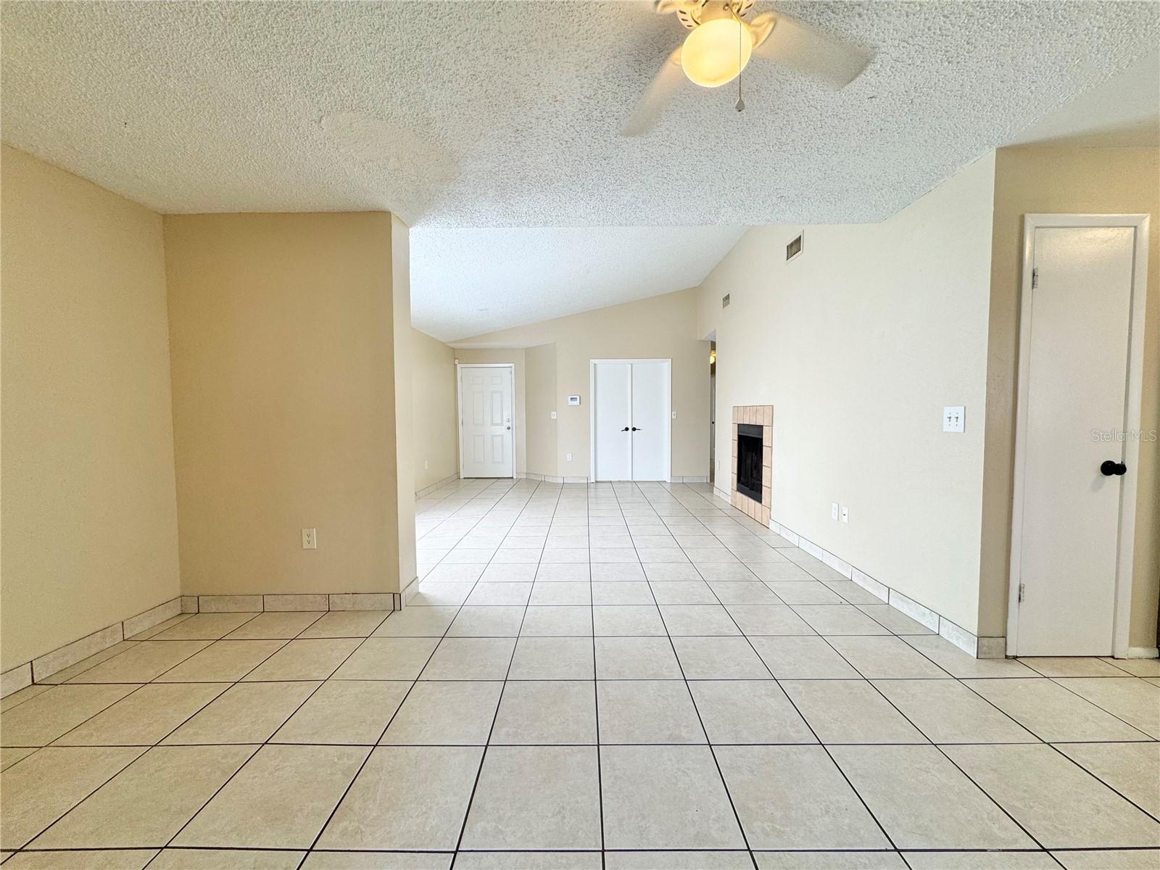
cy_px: 435
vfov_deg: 85.7
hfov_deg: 102.1
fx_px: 469
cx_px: 580
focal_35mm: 14
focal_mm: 2.22
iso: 64
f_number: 2.2
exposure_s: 1/120
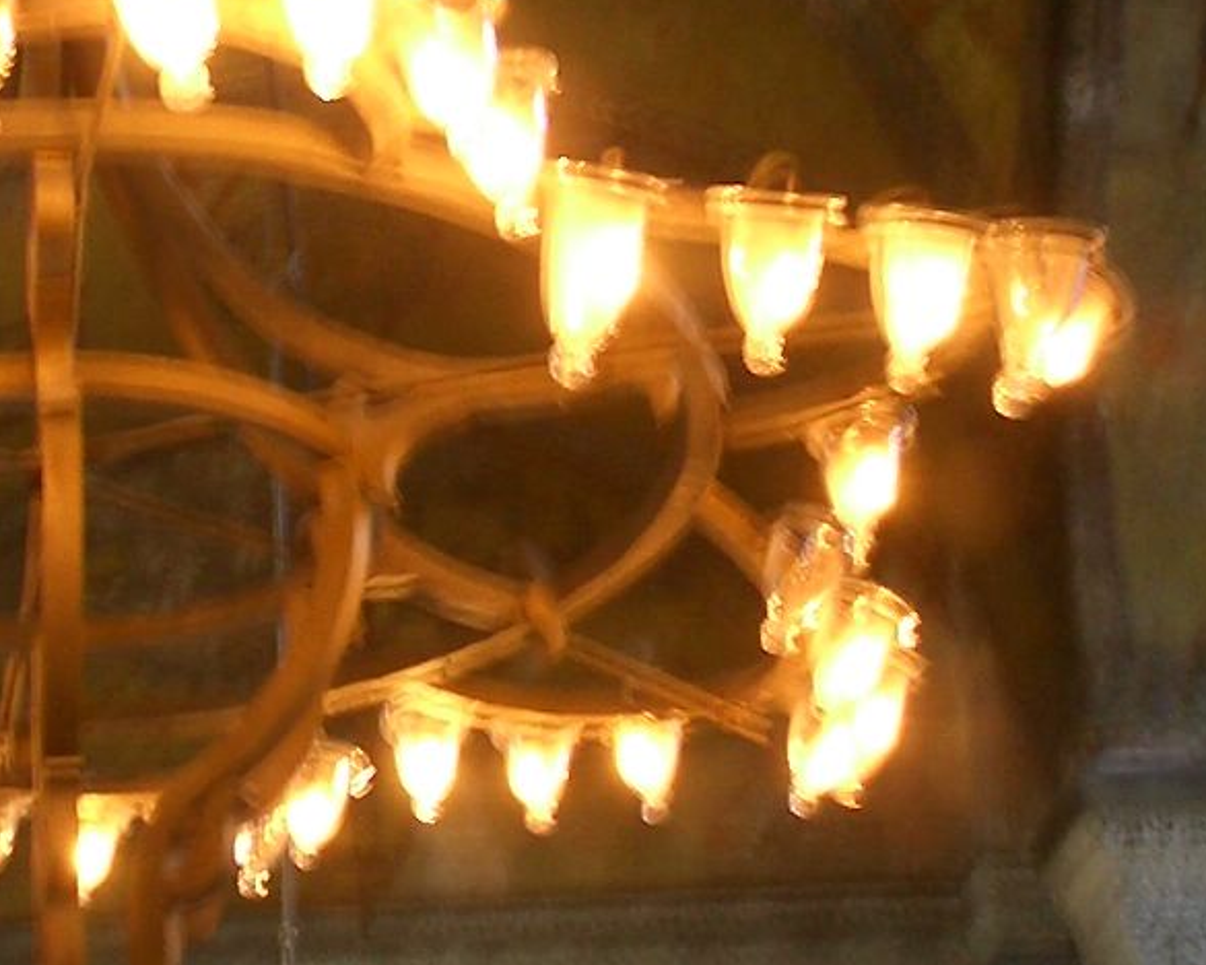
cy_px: 437
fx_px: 2820
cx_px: 64
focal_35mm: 79
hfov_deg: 23.3
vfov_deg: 19.4
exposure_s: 1/2
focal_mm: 5.6
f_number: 3.5
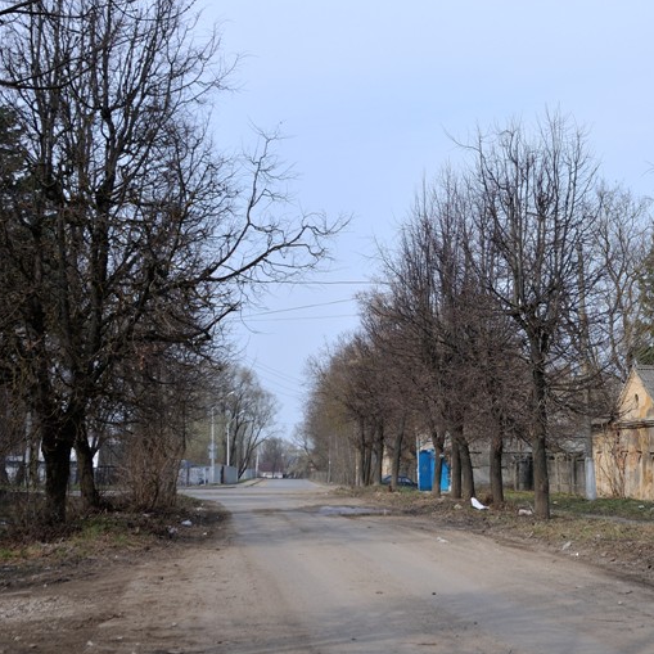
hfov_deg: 30.7
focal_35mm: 54
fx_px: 1154
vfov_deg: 31.6
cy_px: 349
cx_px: 537
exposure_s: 1/640
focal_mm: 24
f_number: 5.6
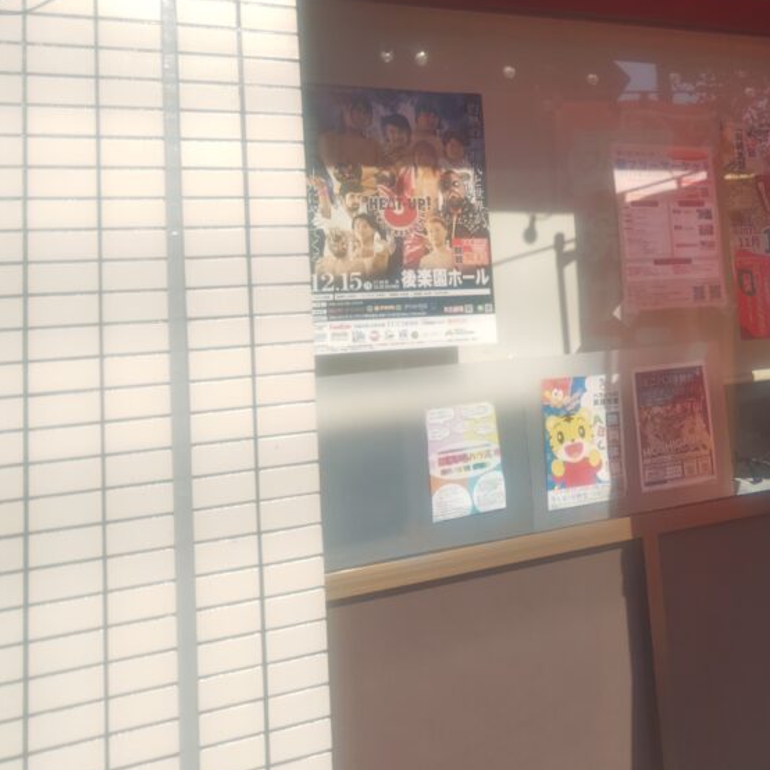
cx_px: 774
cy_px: 163
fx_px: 1183
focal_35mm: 47
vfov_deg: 35.0
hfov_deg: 33.0
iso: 50
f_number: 1.9
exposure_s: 1/2056
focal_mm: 5.56
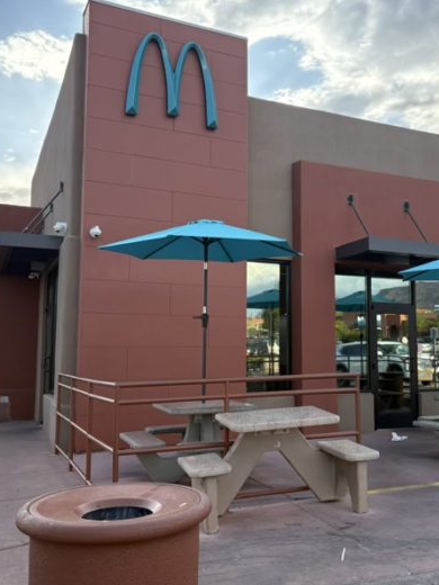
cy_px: 294
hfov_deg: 40.6
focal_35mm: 35
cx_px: 253
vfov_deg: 52.6
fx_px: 592
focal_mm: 5.96
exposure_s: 1/1287
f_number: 1.6
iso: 64
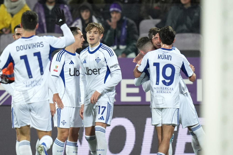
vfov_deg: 3.4
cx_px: 116
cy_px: 78
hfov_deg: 5.2
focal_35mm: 400
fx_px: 2588
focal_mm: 400
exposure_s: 1/1600
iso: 2000
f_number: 3.2
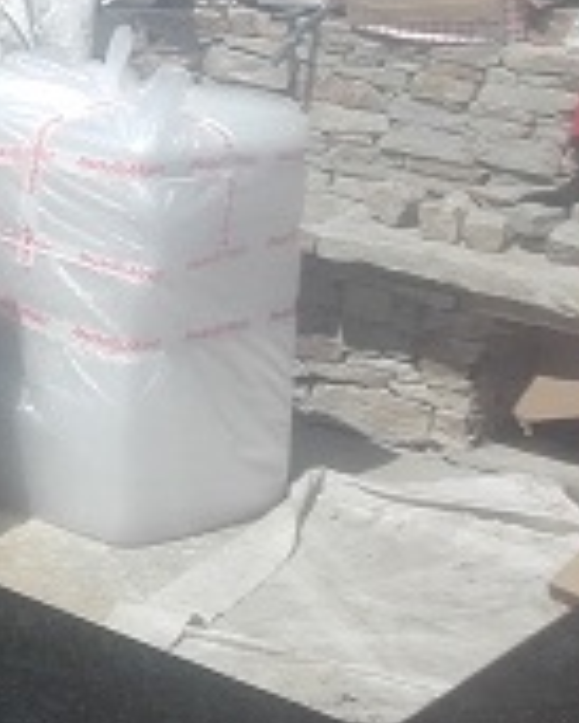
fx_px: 1969
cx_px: -357
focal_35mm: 92
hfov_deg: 15.1
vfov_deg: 20.2
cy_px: 11
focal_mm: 3.3
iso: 50
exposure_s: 1/1927
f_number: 2.2
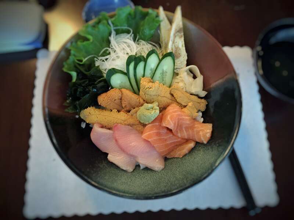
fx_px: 246
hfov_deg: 61.7
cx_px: 147
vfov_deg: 48.2
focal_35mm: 29
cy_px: 110
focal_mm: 4.15
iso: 400
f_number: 2.2
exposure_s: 1/15
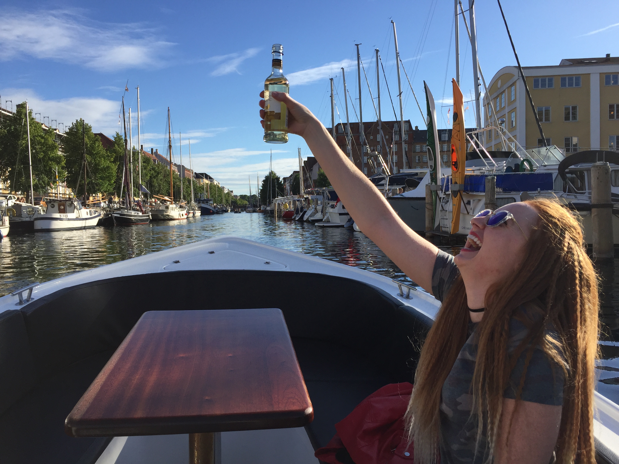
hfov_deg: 61.7
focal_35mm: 29
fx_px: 519
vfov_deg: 48.2
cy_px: 232
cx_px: 310
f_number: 2.2
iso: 32
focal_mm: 4.15
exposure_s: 1/1647
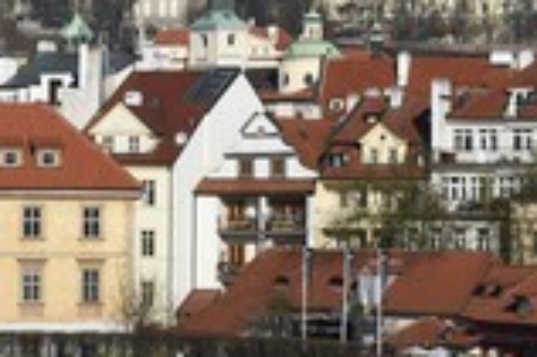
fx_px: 2772
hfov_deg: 10.9
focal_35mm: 186
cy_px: 112
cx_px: 649
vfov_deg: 7.4
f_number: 13
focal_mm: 70
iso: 200
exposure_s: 1/320
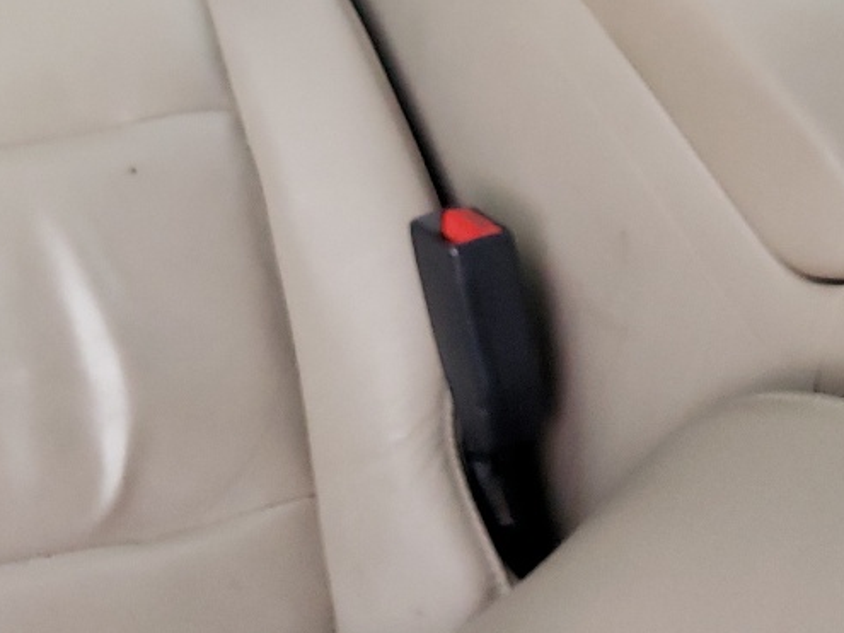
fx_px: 2048
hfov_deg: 22.9
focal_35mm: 84
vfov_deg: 15.8
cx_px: 152
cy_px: -372
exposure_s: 1/60.2
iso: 191
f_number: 1.5
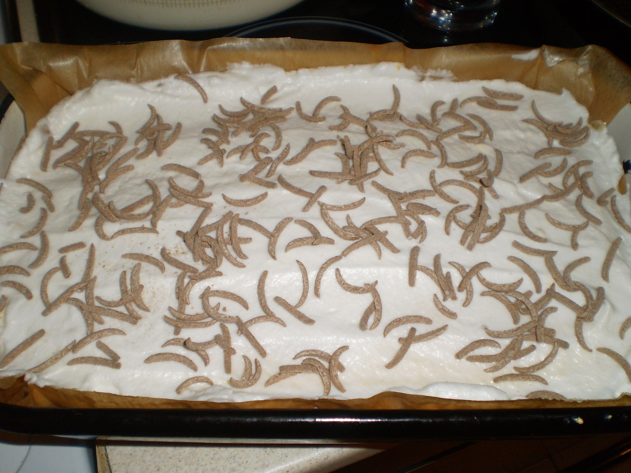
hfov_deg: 51.4
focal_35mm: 36
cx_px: 316
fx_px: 656
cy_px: 236
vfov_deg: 39.7
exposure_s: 1/30
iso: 125
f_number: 3.1
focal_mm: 6.3
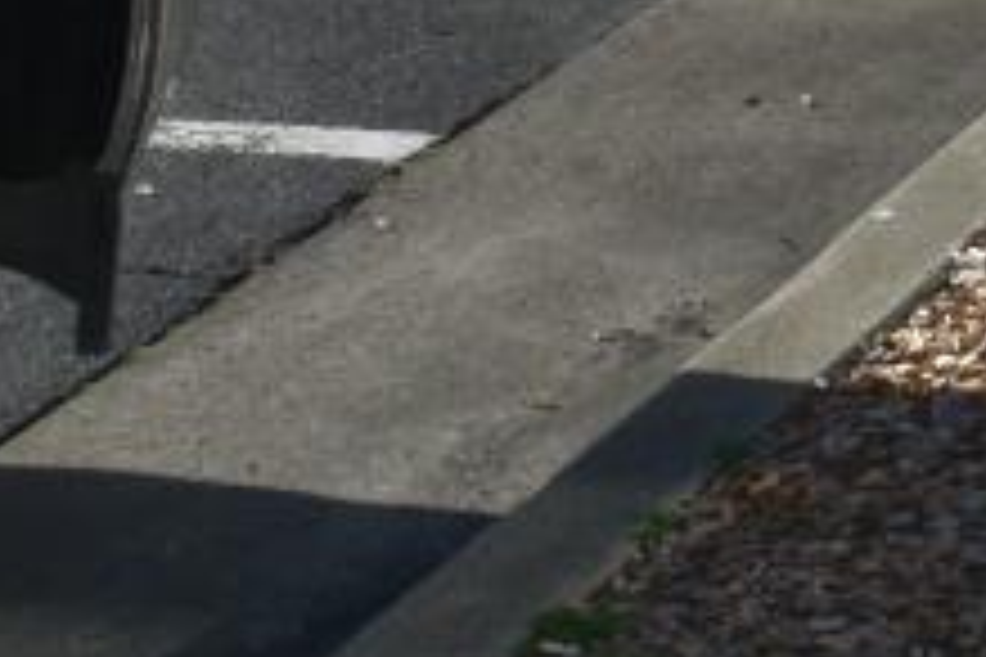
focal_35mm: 185
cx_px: 2319
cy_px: -1220
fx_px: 5067
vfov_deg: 6.8
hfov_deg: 9.9
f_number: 9
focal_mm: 18
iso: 100
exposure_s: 1/250
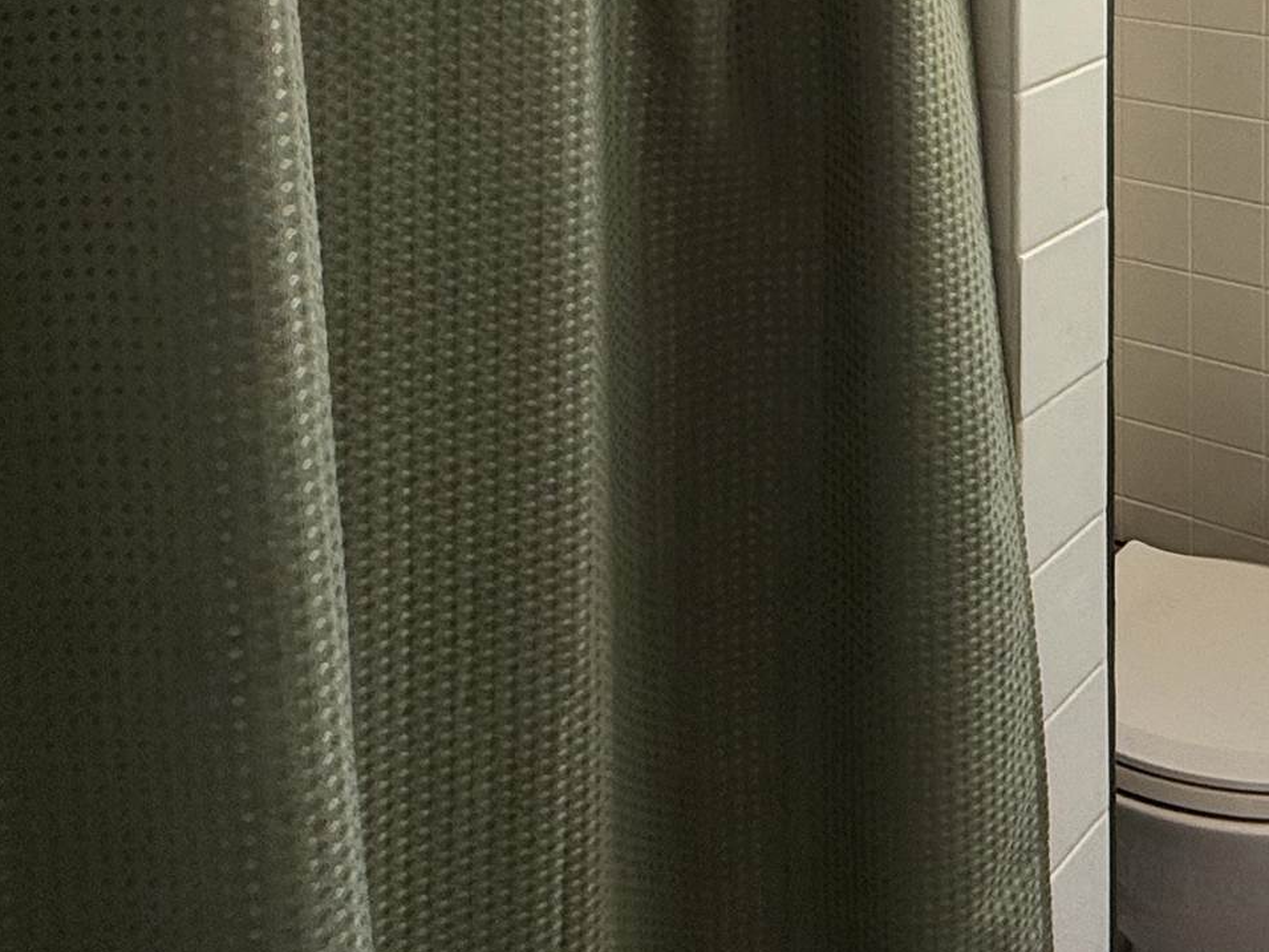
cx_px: 1248
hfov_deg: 37.8
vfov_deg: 26.6
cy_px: -327
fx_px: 1650
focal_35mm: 45
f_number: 2.2
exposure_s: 1/120
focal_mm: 2.22
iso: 80
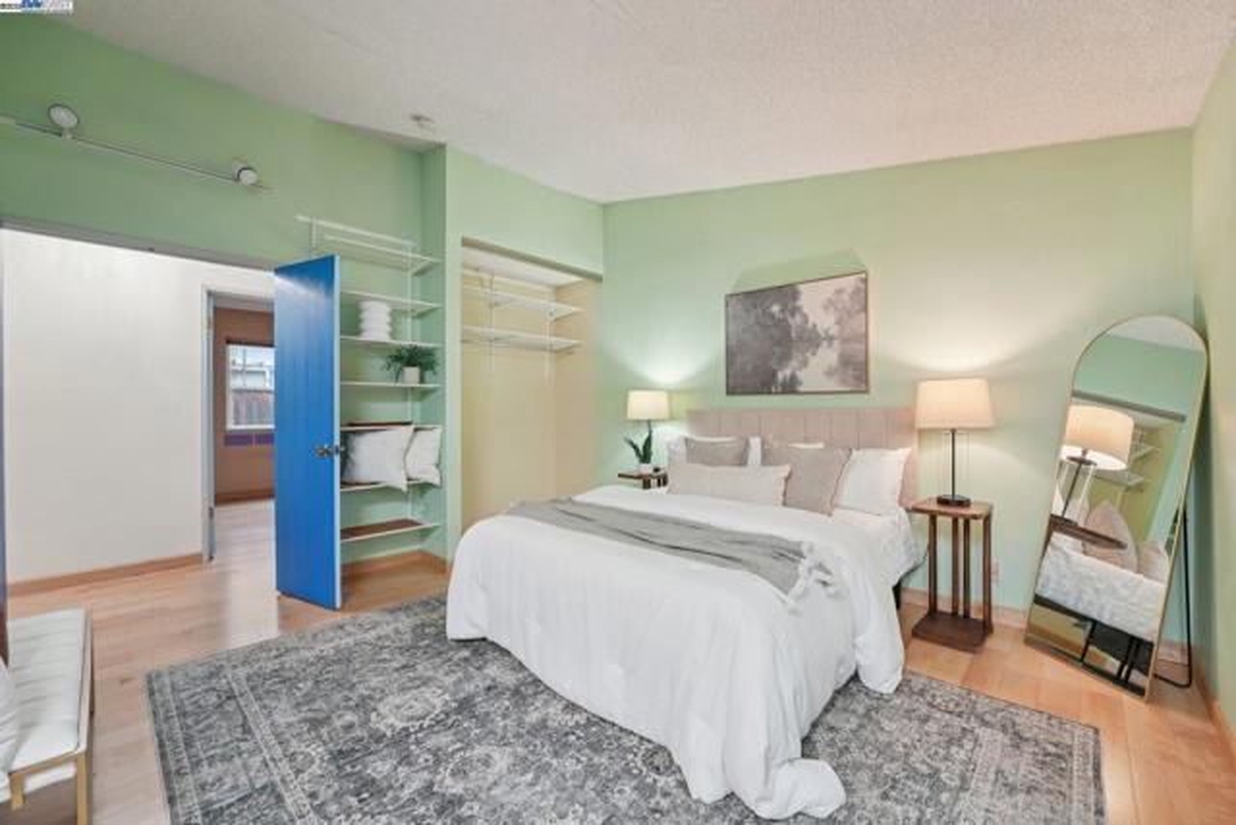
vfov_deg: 81.2
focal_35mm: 14
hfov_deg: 104.2
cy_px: 412
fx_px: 481
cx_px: 618
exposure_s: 1/8
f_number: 8
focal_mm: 14
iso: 800
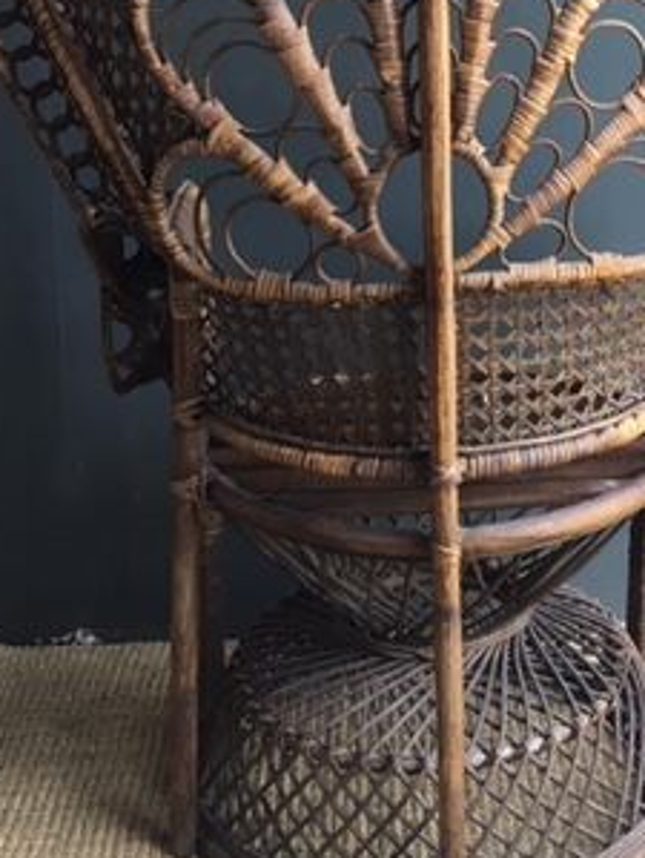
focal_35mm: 62
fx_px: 1537
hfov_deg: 23.5
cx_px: 462
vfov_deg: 29.9
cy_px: 95
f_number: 2.2
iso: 25
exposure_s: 1/33
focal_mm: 4.15
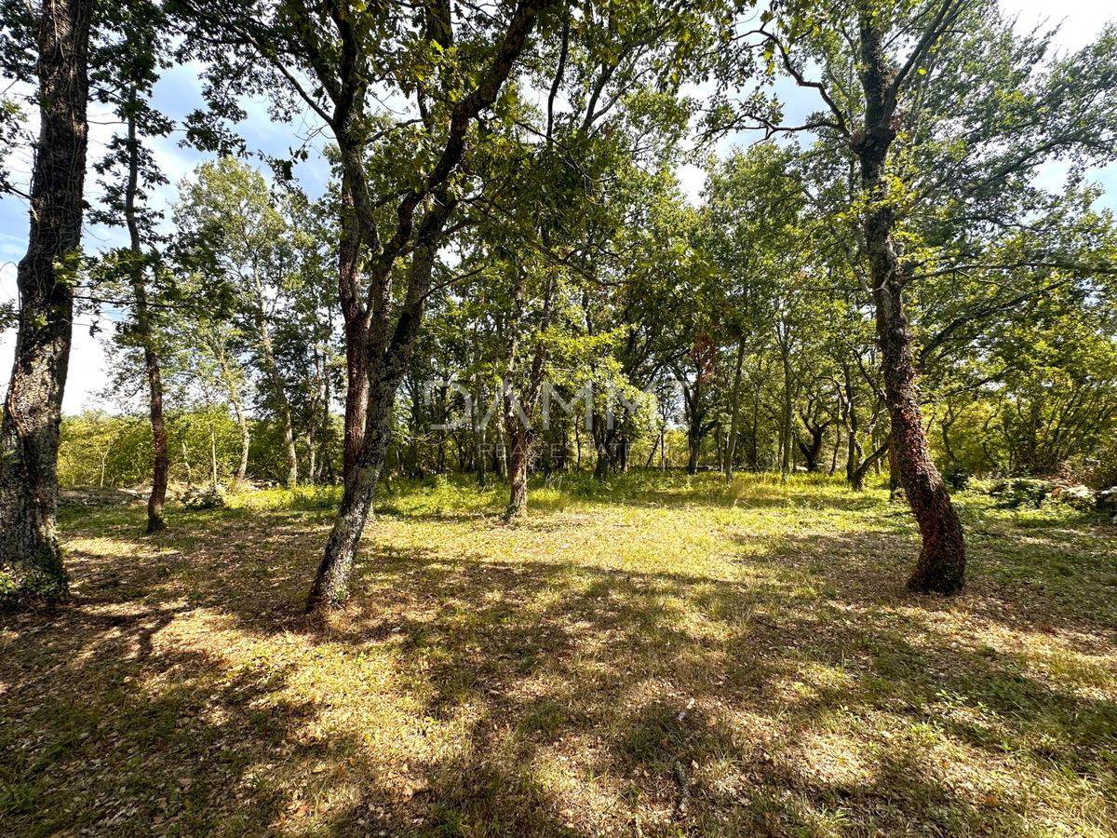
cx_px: 558
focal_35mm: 14
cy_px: 419
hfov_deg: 102.1
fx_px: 452
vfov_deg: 85.7
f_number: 2.2
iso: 40
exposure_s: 1/527
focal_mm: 2.22
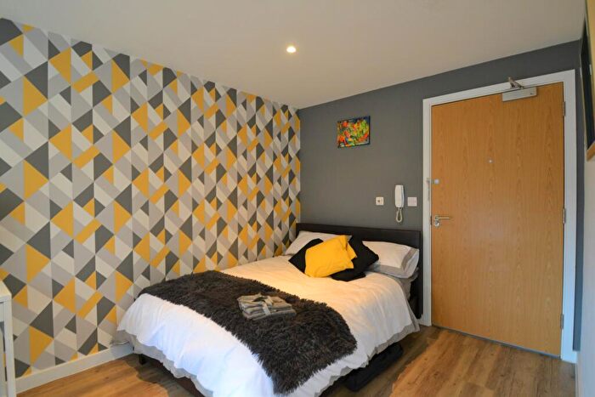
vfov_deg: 69.7
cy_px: 198
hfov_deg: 92.4
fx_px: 285
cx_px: 298
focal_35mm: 17
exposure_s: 1/60
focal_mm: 11.5
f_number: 3.5
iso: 400
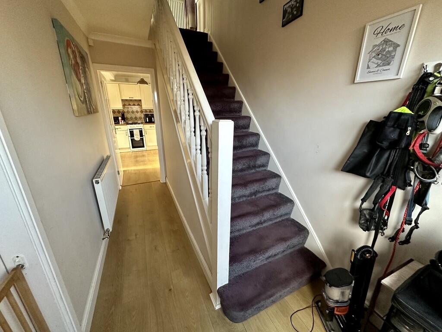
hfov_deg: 102.1
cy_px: 166
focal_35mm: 14
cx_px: 221
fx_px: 179
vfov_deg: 85.7
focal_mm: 2.22
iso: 320
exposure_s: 1/85
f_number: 2.2
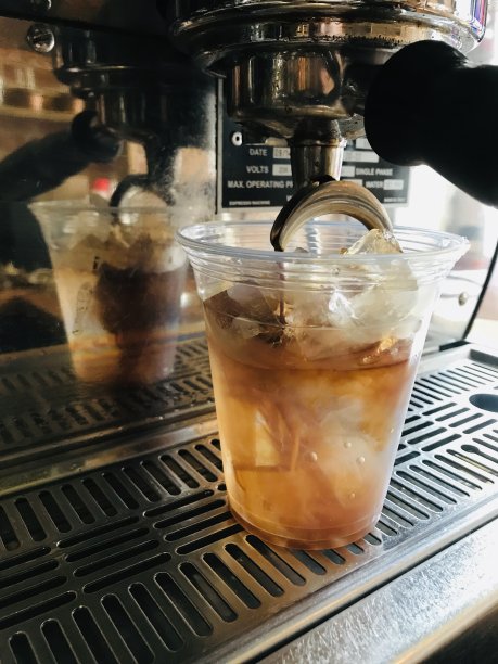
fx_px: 537
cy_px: 332
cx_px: 249
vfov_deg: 63.4
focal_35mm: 28
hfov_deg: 49.7
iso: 50
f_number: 1.8
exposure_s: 1/15
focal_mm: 3.99
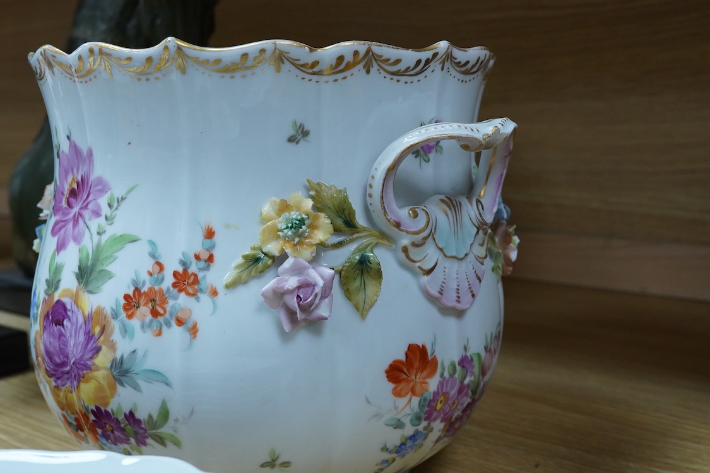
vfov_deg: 29.9
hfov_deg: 43.6
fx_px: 887
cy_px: 236
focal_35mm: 45
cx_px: 355
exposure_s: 1/100
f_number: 14
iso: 2500
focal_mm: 30
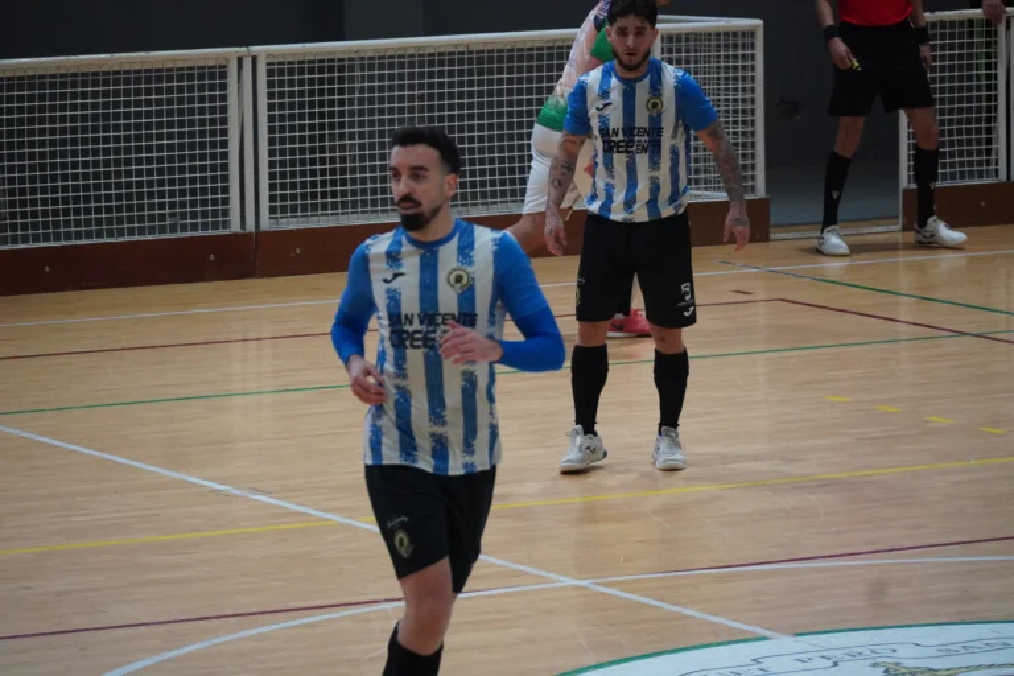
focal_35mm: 213
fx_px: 5999
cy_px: 338
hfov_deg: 9.7
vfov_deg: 6.4
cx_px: 507
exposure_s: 1/640
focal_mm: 142
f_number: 5.6
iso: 4000
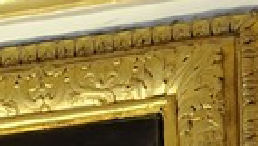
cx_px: -269
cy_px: 1274
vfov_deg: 1.4
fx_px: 5653
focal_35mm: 826
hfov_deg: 2.6
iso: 200
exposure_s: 2.5
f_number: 8
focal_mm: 70
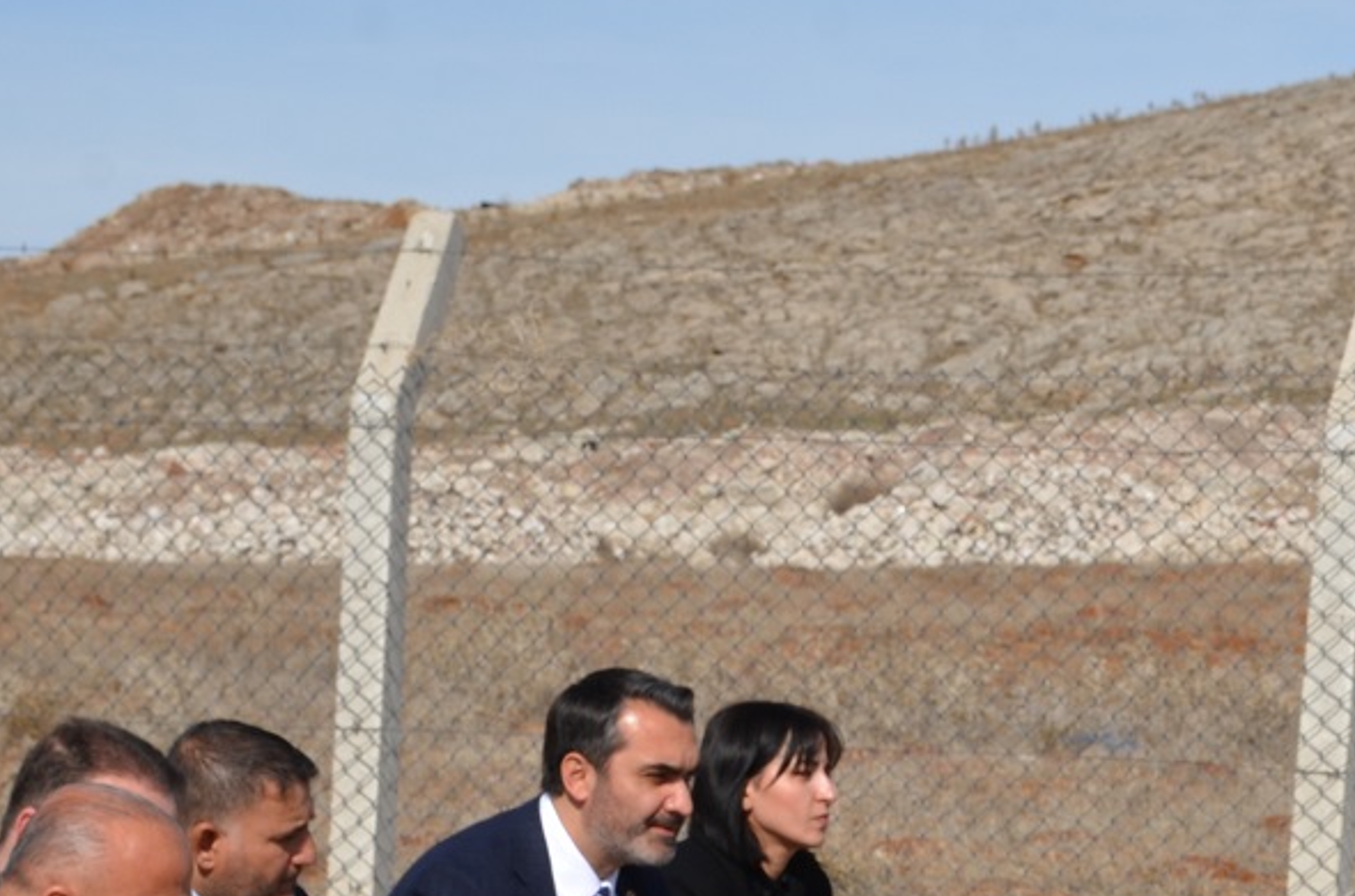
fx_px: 5443
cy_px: 1074
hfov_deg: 14.1
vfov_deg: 9.3
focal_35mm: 145
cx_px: 1201
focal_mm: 38
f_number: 11
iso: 100
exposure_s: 1/250
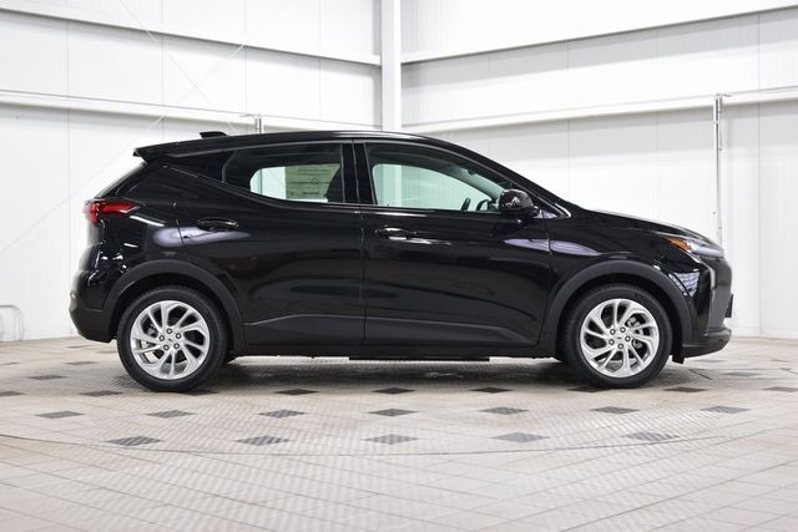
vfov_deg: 25.1
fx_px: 1197
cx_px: 399
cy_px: 266
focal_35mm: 54
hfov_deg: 36.9
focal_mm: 36
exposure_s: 1/60
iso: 1600
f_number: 4.5
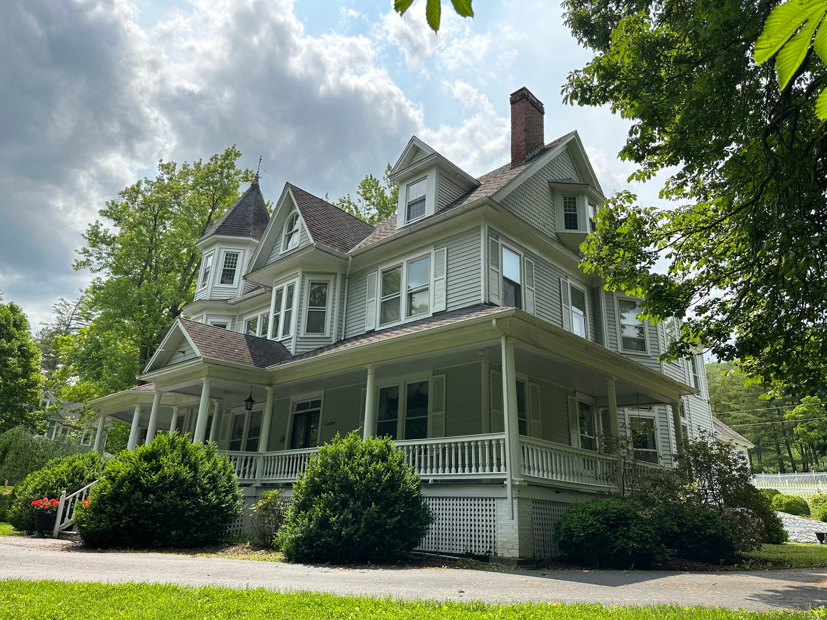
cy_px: 310
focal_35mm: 24
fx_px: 573
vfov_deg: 56.8
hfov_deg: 71.6
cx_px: 414
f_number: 1.78
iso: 80
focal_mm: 6.86
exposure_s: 1/3861
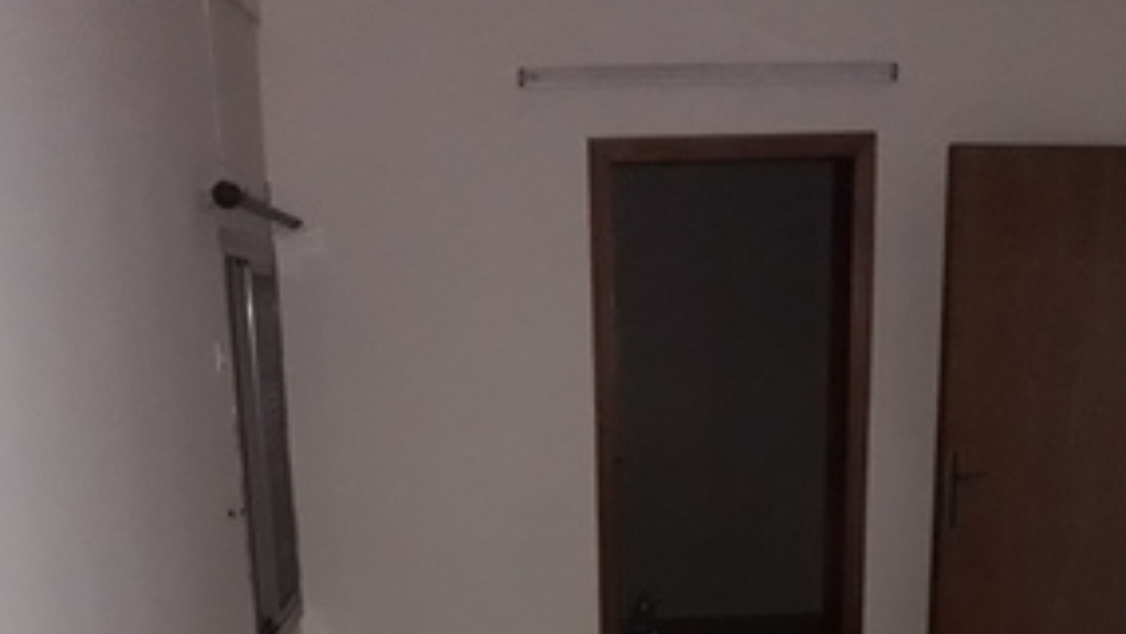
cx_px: 593
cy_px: 652
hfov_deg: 43.7
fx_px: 1404
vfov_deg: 24.2
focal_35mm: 47
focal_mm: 3.6
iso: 400
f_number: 1.9
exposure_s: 1/25
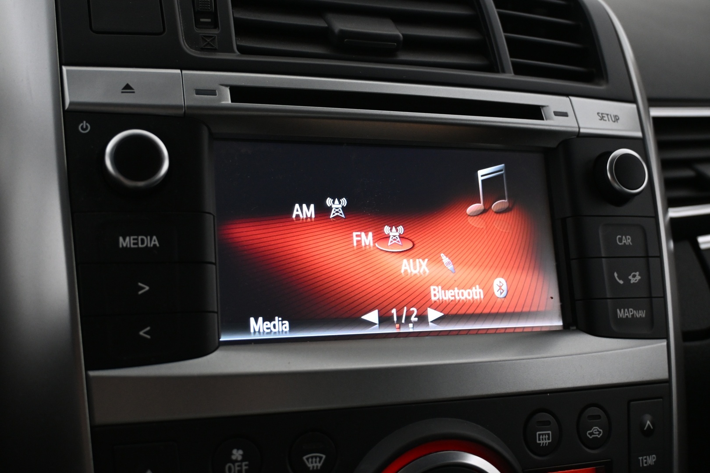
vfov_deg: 33.6
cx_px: 355
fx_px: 784
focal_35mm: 40
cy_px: 236
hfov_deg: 48.7
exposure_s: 1/40
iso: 1400
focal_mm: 26.5
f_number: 4.5
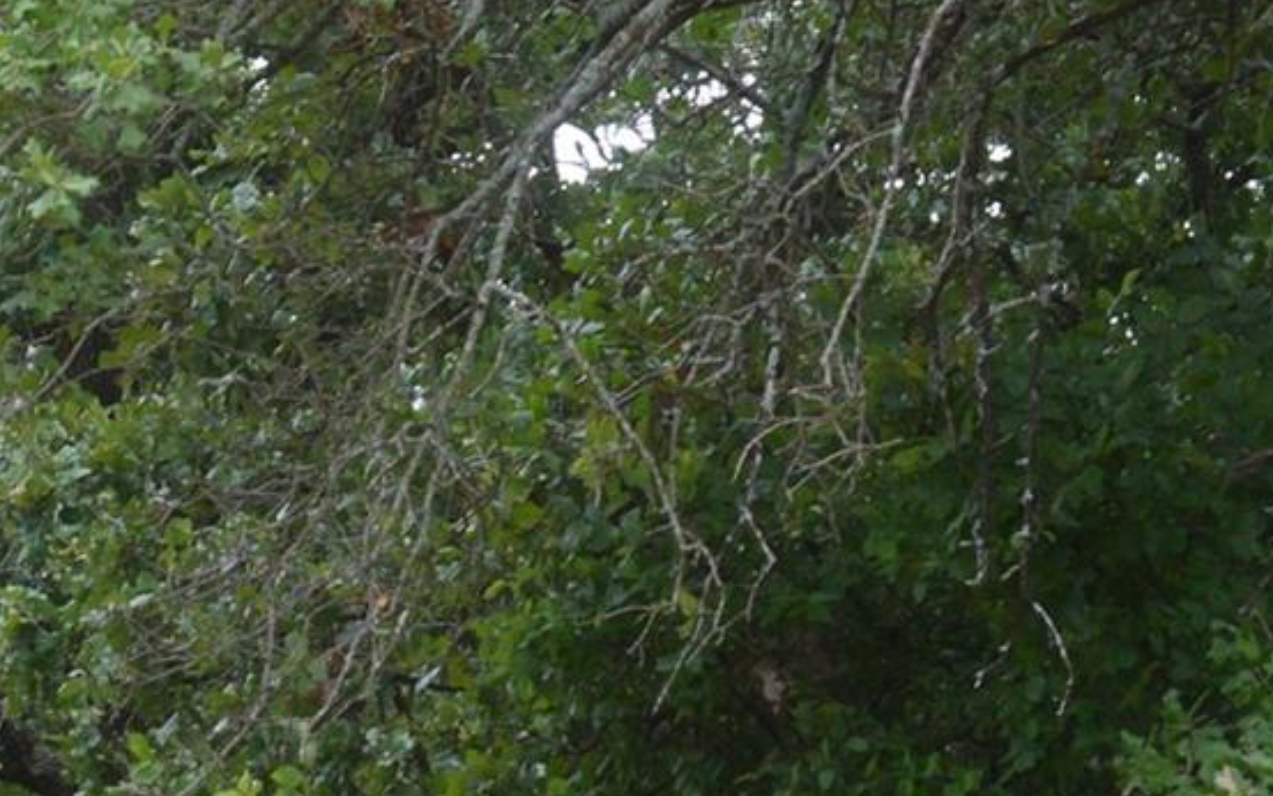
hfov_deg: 6.7
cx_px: -628
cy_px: 809
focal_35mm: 311
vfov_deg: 4.2
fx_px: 10789
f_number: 10
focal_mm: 55
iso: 400
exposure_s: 1/200
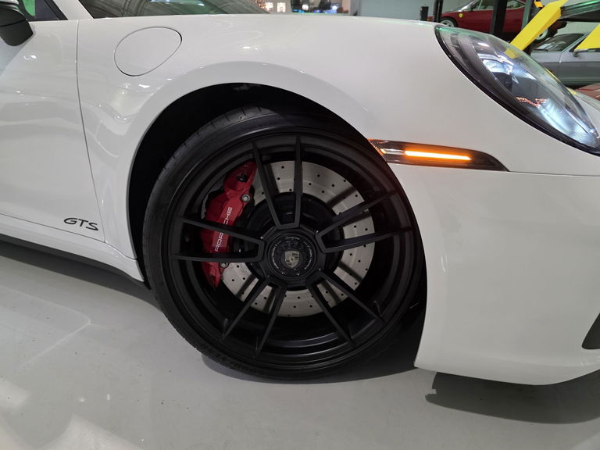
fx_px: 399
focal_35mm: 23
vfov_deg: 58.9
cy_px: 225
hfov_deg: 73.9
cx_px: 300
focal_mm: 6.3
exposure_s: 1/120
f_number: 1.7
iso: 640
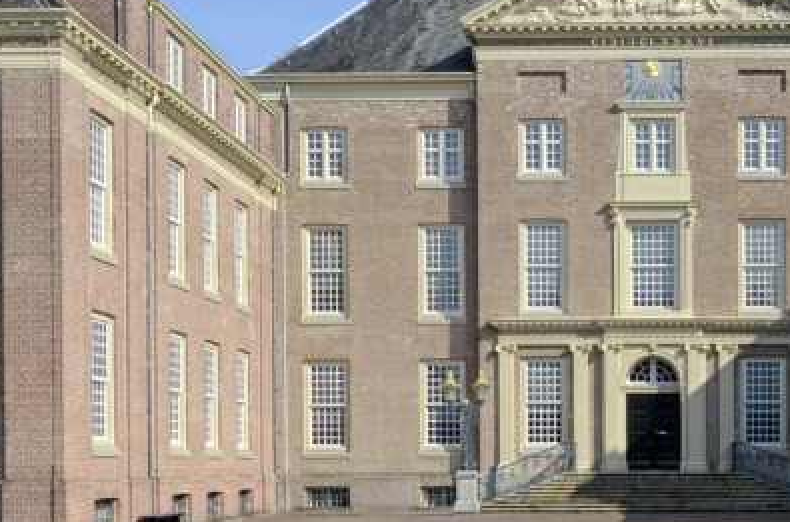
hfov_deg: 31.4
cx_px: 657
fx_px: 1357
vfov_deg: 21.7
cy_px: 346
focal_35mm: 62
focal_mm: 10
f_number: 9
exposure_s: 1/320
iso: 200
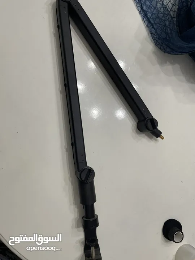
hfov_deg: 54.9
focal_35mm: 25
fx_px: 188
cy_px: 130
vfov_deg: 69.4
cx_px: 98
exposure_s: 1/100
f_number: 1.6
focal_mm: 5.1
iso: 80
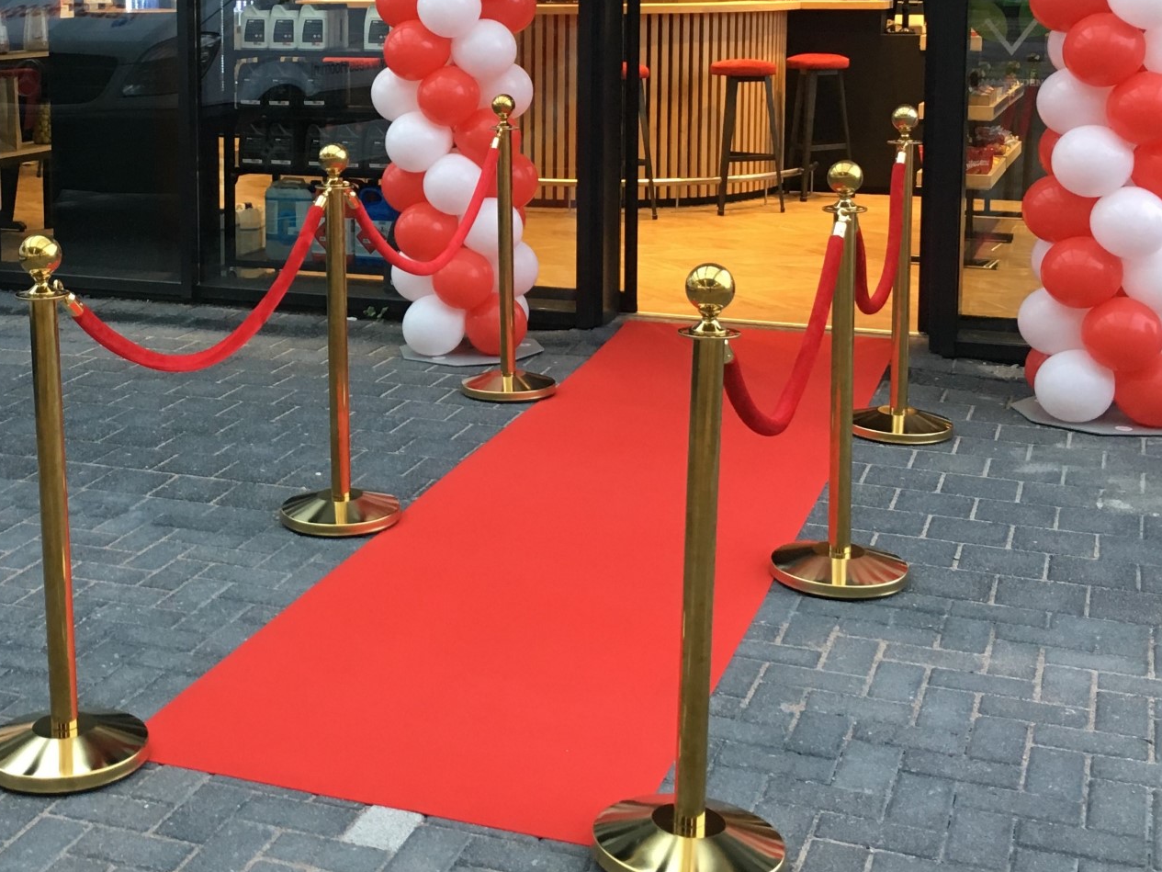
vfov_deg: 42.9
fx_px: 1108
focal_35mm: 33
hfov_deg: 55.2
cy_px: 459
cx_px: 516
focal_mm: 4.15
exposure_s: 1/33
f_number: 2.2
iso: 64
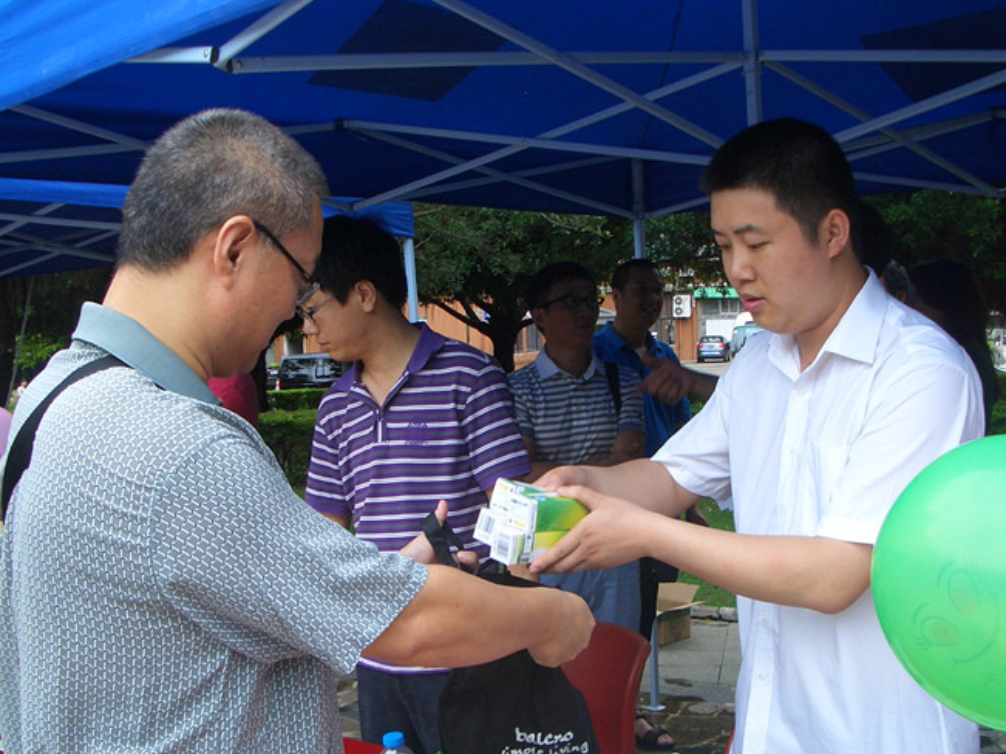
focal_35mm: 43
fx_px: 1249
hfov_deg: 43.9
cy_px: 456
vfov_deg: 33.5
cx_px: 516
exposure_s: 1/80
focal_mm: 5.8
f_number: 4.3
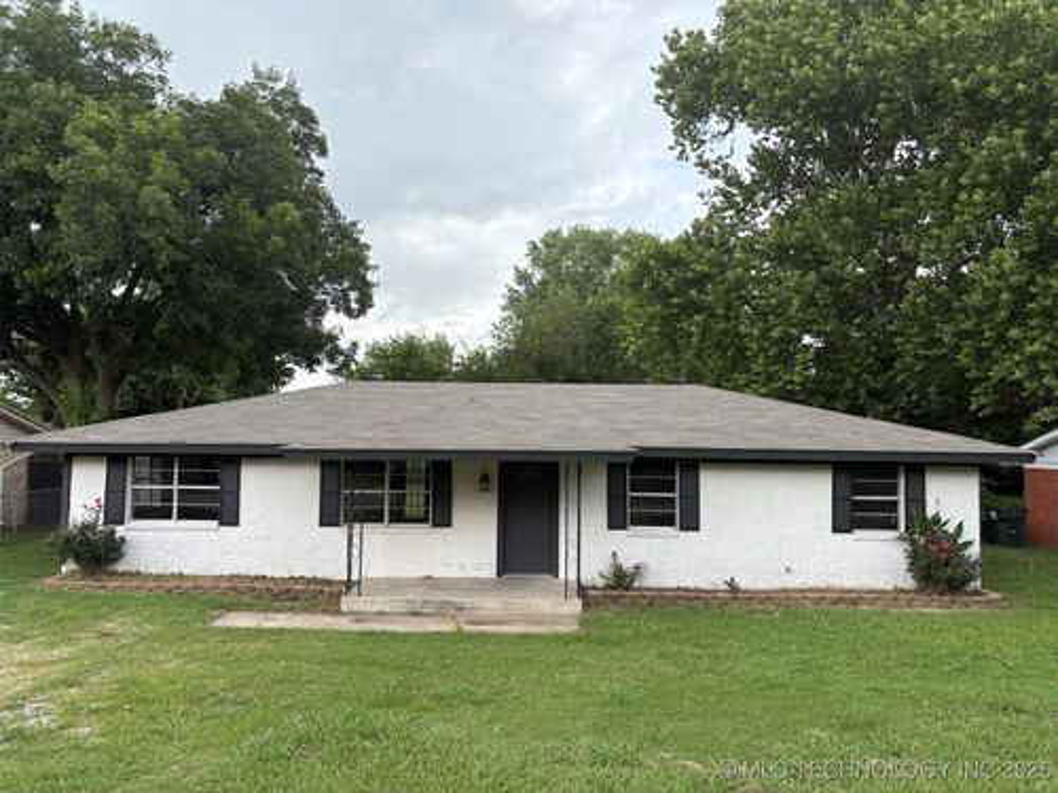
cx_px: 529
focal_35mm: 26
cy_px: 396
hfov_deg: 67.3
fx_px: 795
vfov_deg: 53.1
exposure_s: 1/987
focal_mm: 5.96
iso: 64
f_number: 1.6
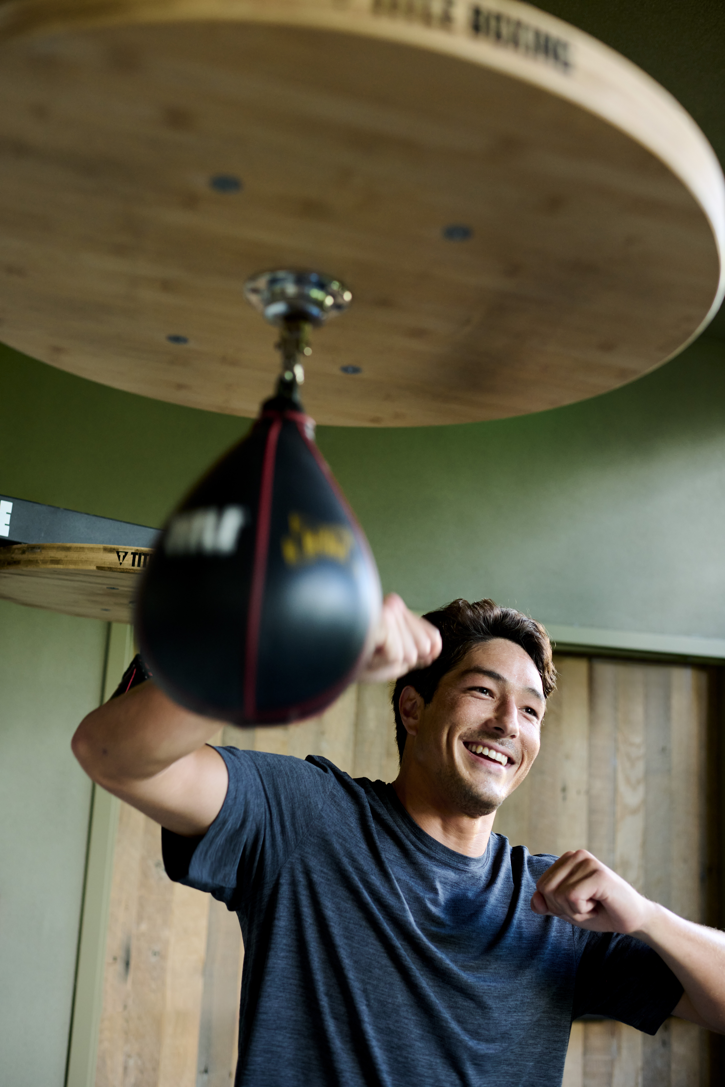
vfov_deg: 54.4
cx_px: 362
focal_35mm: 35
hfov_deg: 37.9
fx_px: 1057
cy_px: 544
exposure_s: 1/160
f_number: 2.8
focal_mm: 35
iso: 800
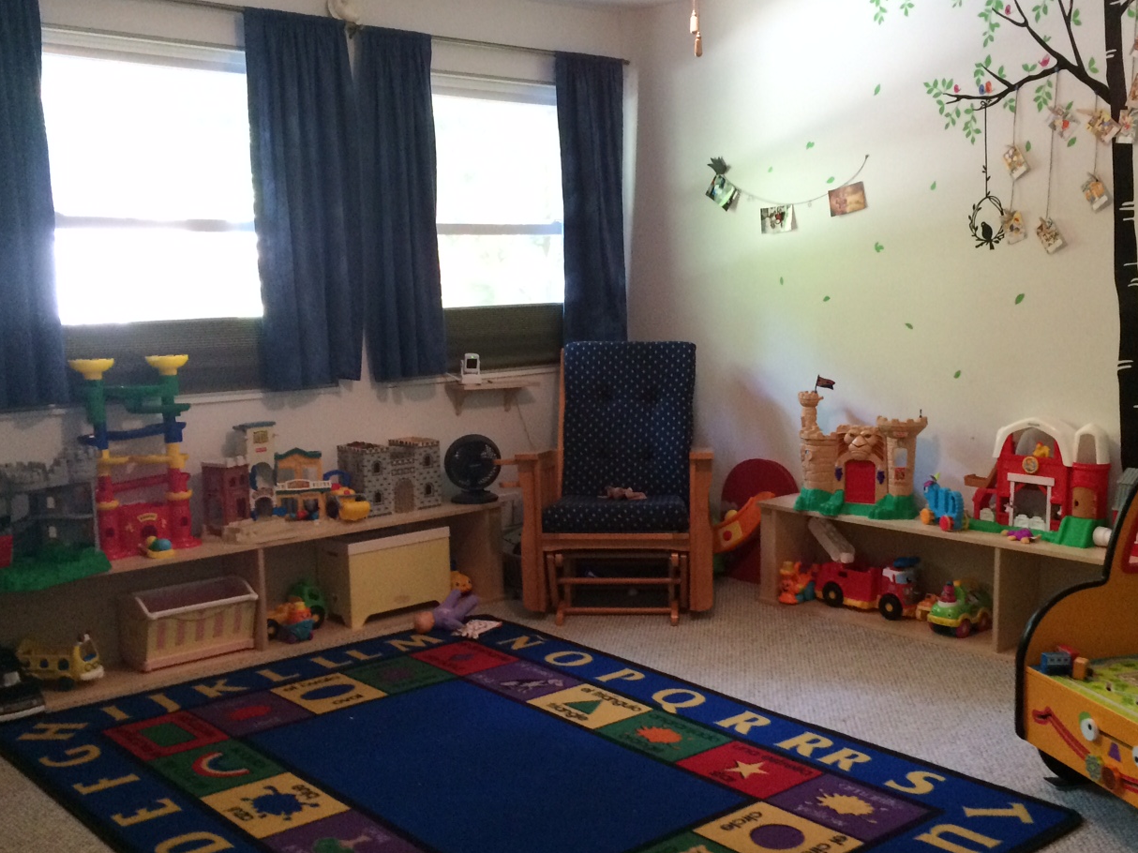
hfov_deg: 47.7
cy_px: 461
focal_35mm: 39
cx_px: 654
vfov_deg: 36.8
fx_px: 1282
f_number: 2.2
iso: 250
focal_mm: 4.15
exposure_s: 1/24
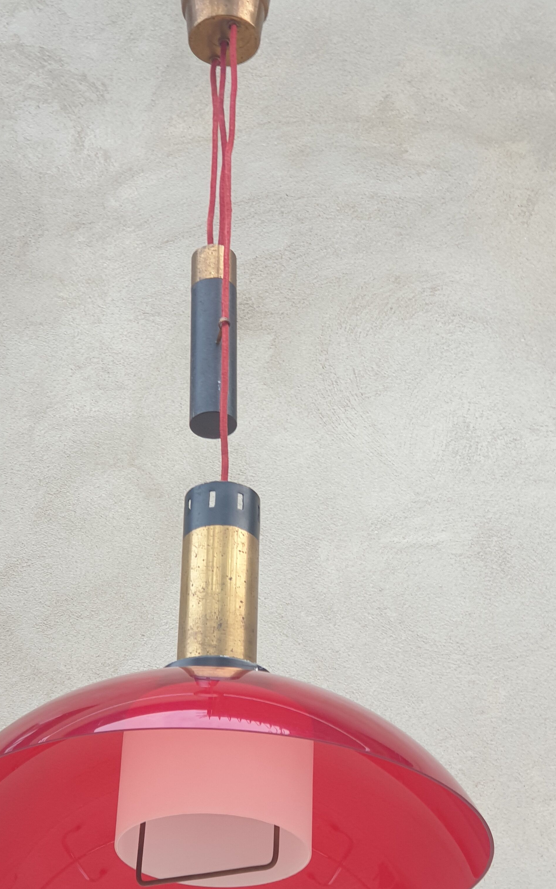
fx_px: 1770
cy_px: 549
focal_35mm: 73
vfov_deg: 28.1
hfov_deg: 17.8
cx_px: 242
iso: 100
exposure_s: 1/33
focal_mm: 6
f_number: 2.4
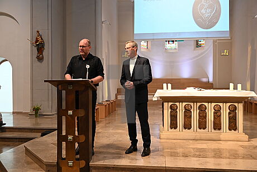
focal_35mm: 33
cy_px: 86
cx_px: 128
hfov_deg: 57.2
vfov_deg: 40.0
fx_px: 236
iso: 1800
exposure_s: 1/125
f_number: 4.8
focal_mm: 33
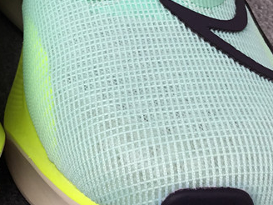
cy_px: 53
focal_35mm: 85
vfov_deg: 17.3
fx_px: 670
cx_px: -9
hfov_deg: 22.0
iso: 25
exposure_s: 1/139
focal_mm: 3.3
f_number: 2.4
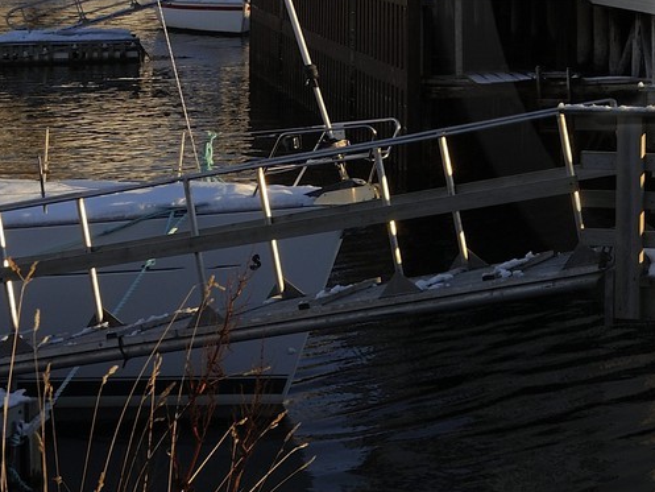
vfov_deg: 14.5
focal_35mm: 99
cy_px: -91
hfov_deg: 17.8
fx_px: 1874
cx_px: 967
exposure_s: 1/160
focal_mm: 32
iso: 200
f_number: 11
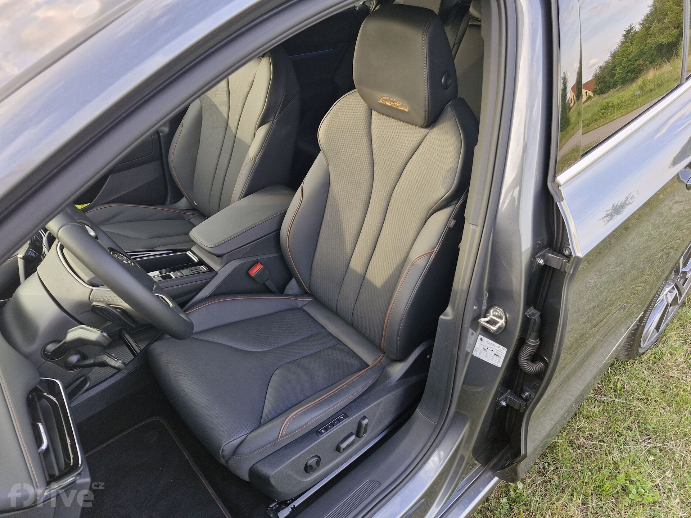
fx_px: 459
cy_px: 259
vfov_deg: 58.9
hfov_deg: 73.9
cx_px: 346
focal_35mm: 23
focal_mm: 5.54
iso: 80
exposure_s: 1/180
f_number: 1.8
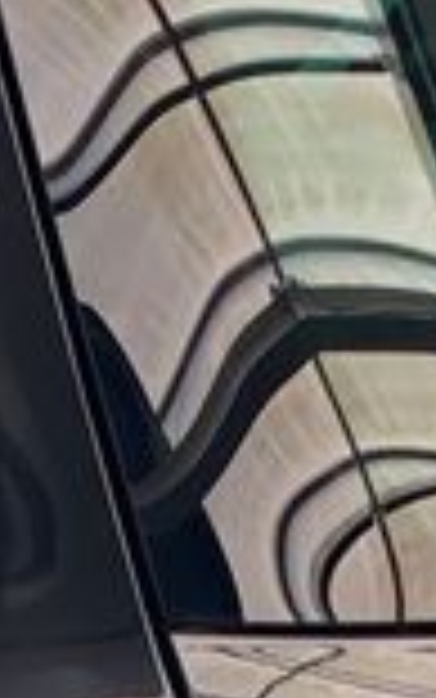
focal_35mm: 182
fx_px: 3457
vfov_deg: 10.9
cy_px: 1148
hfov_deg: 7.2
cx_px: -76
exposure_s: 1/64
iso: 100
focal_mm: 4.25
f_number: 1.8
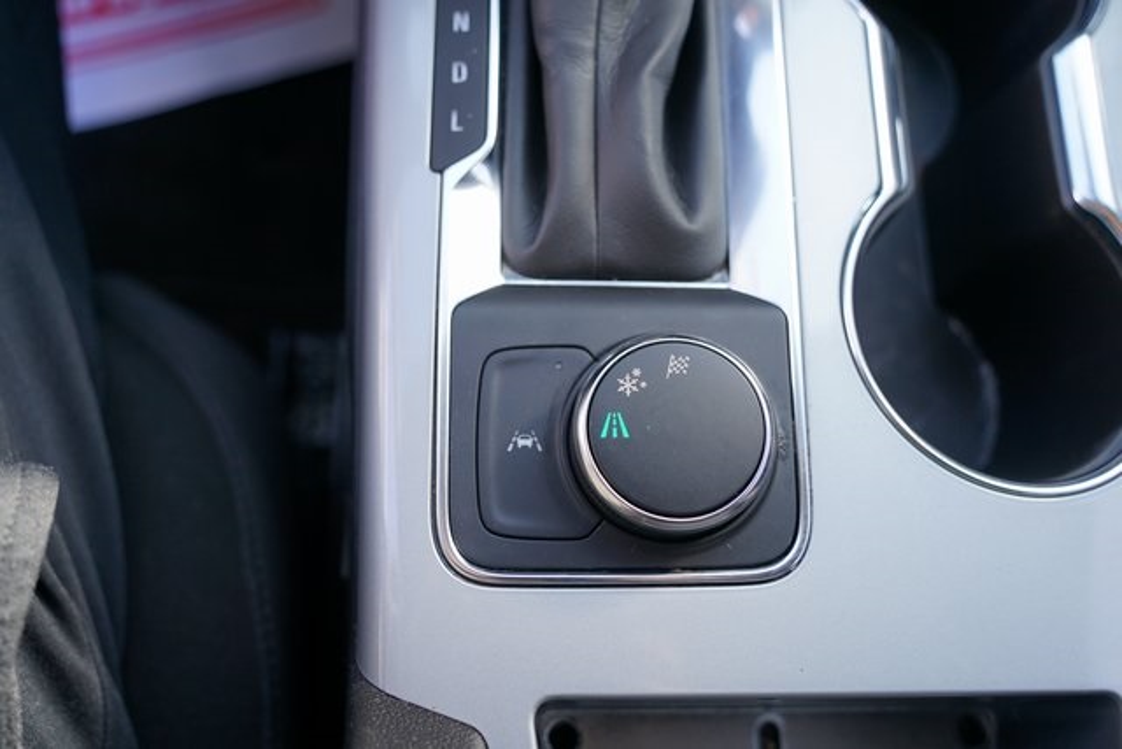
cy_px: 374
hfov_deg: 58.7
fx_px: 997
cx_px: 561
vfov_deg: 41.1
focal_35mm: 32
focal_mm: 32
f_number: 4
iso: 200
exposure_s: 1/60
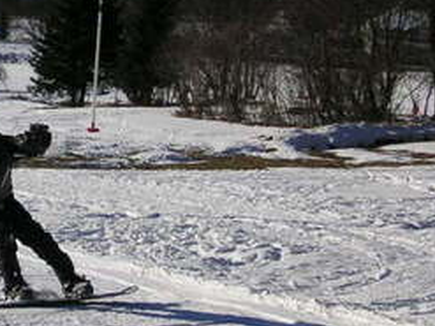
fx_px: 1507
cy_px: 122
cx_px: -26
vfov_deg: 12.3
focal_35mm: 120
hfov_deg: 16.0
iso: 50
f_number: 6.7
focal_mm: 6.1
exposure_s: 1/350
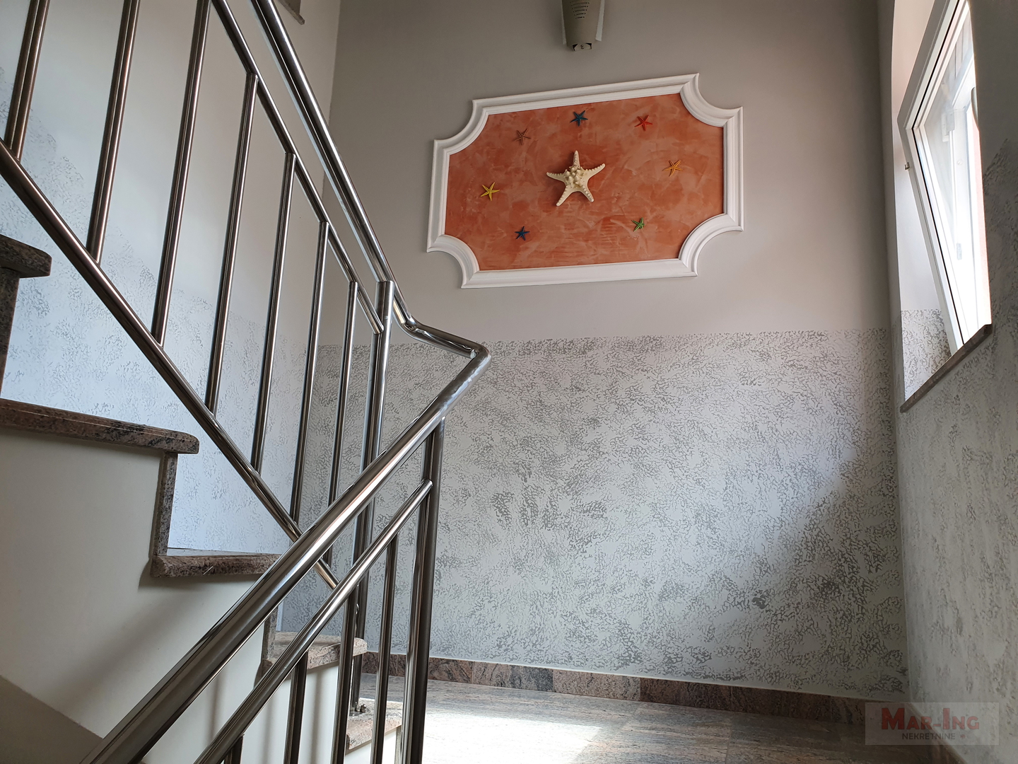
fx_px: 765
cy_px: 382
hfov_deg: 67.3
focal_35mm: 26
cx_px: 509
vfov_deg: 53.1
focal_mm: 4.32
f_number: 2.4
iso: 80
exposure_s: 1/100
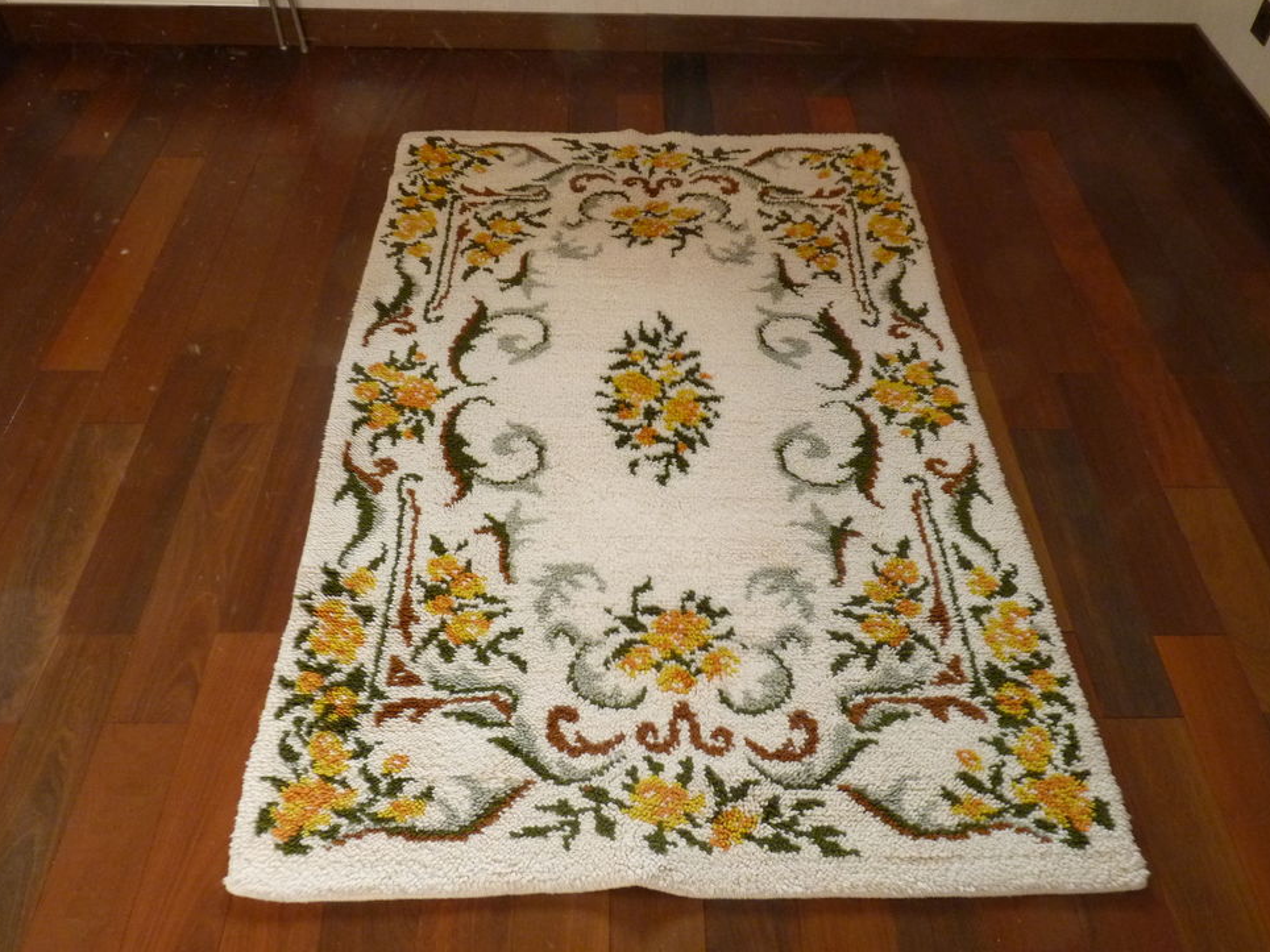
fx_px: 1027
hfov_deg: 63.4
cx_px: 652
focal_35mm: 28
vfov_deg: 49.7
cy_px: 487
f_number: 5
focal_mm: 4.8
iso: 400
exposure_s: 1/30
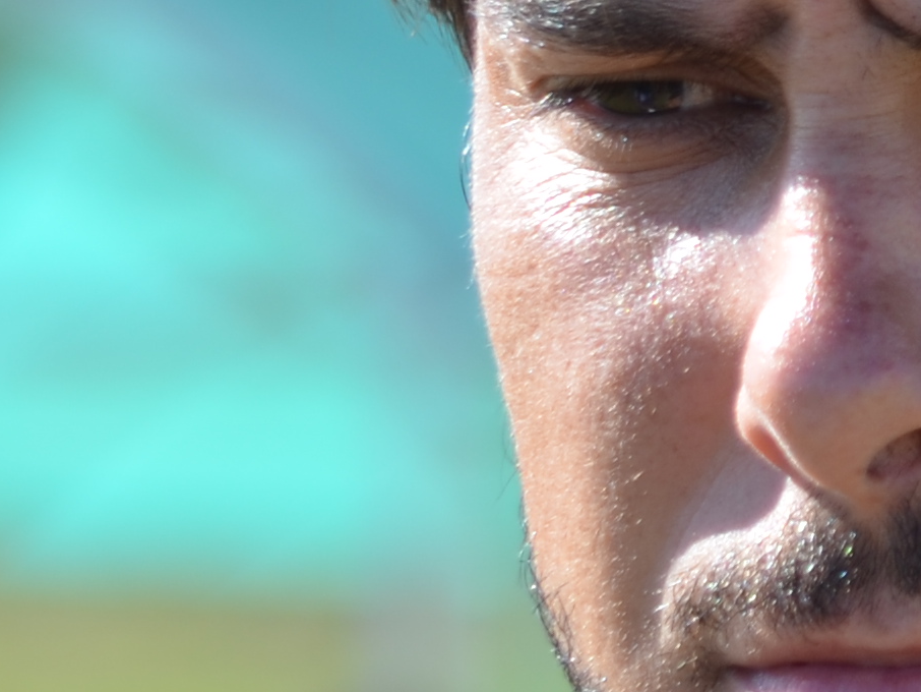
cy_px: 98
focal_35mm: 767
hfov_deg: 2.6
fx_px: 20412
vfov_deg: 1.9
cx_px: 1264
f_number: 4.5
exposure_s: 1/320
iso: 100
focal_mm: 98
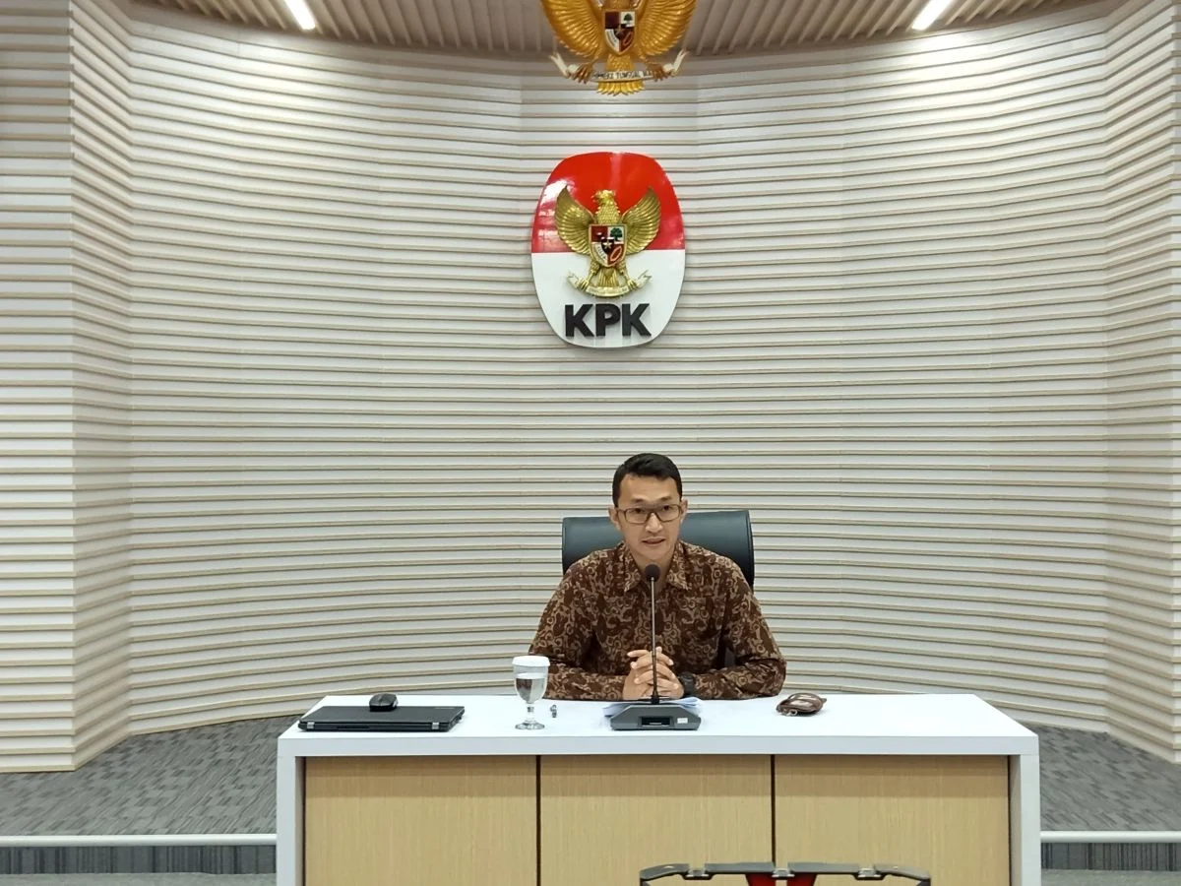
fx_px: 1638
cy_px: 443
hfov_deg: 39.7
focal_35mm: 48
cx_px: 590
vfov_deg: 30.3
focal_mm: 5.24
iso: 371
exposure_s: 1/33.3
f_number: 1.7
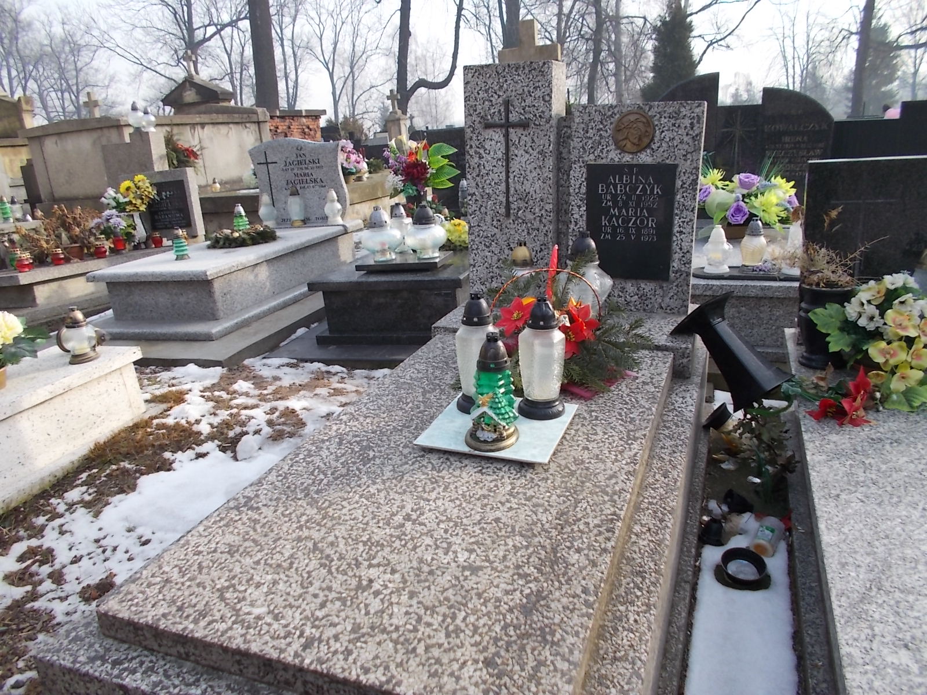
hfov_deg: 67.3
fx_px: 696
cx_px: 464
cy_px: 348
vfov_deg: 53.1
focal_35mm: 26
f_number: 3.2
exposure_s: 1/250
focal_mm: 4.6
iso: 80
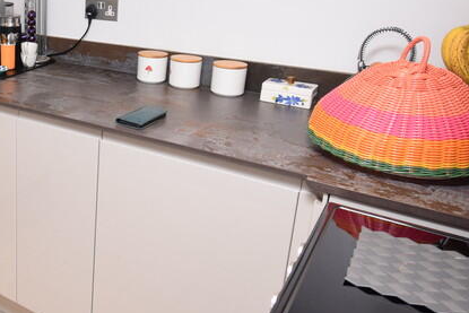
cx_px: 0
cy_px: 90
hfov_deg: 44.2
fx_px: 482
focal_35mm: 37
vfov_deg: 35.4
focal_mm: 10
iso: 800
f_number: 5.6
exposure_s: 1/125
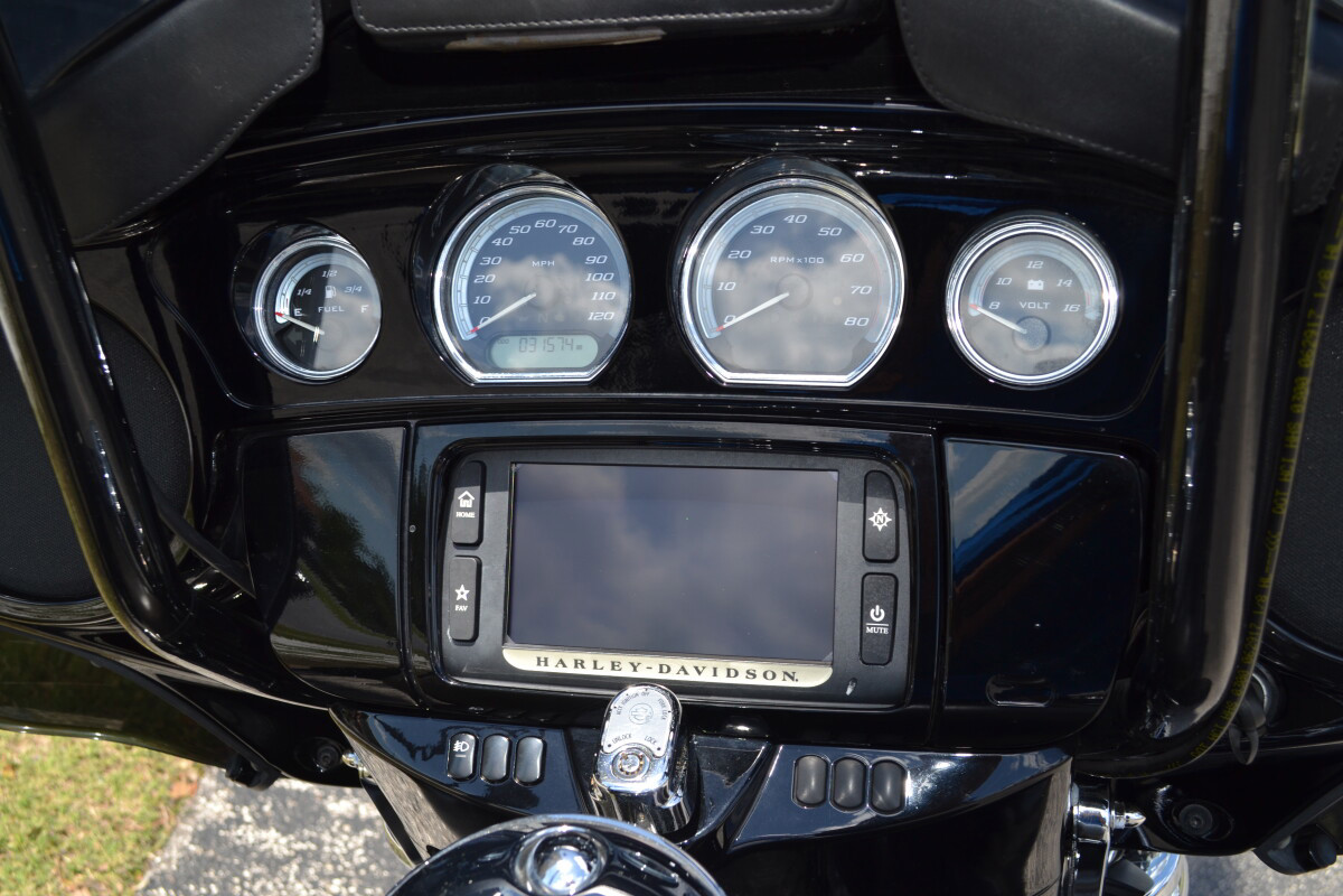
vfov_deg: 34.2
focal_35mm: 39
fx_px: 1455
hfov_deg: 49.6
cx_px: 672
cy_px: 448
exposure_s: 1/200
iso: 100
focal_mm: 26
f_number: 5.6
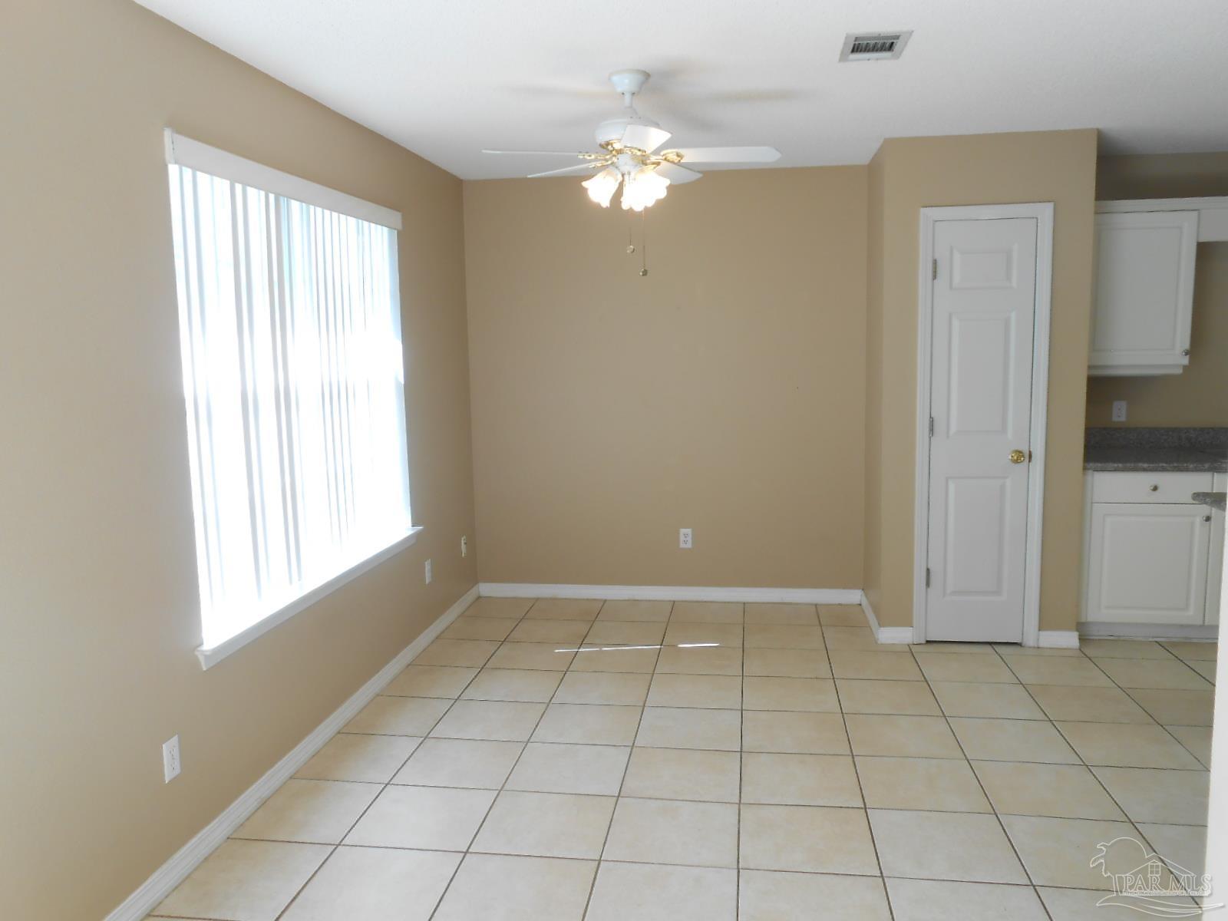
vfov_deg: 53.1
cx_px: 614
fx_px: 922
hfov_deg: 67.3
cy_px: 460
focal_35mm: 26
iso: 80
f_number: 3.5
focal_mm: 4.6
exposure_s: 1/40
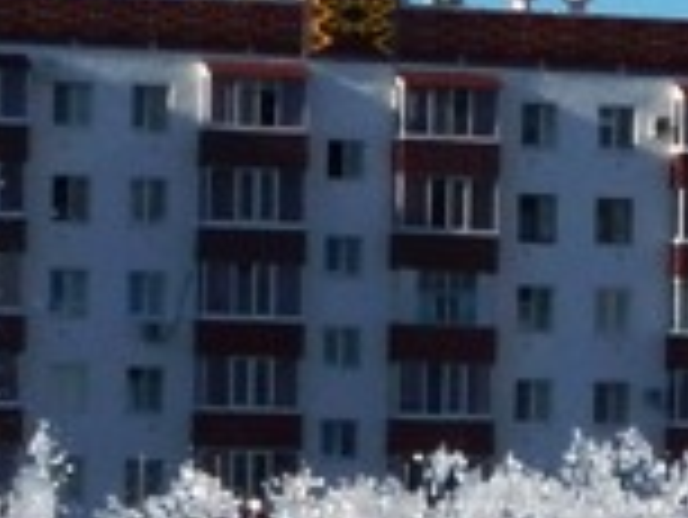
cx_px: 92
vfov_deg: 3.6
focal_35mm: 410
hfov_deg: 4.8
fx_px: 8155
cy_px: 759
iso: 125
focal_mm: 9.2
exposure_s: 1/1500
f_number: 4.3
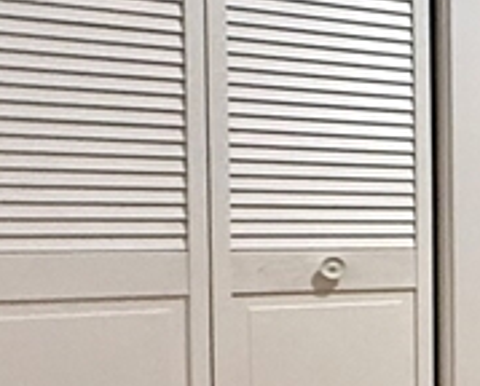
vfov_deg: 19.7
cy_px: 252
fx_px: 1110
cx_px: 1102
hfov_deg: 15.5
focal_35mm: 78
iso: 640
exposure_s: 1/60
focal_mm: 2.22
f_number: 2.2
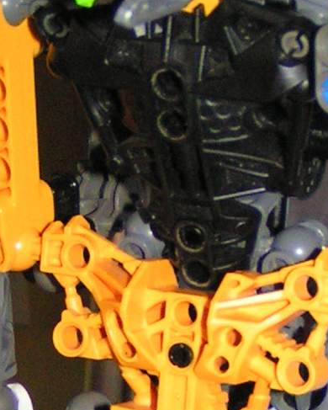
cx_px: 241
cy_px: 375
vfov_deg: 12.3
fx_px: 1892
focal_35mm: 156
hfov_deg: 9.9
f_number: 2.8
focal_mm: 5.8
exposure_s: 1/40
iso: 200
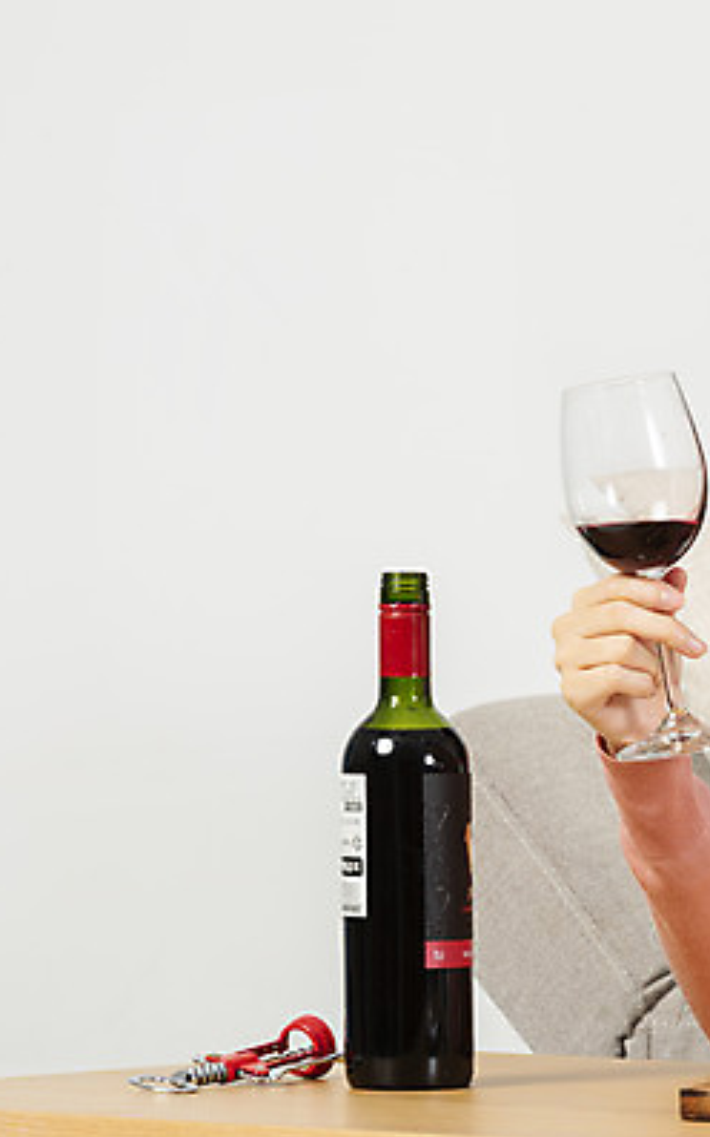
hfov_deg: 4.9
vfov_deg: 7.8
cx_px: 634
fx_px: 8331
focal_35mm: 269
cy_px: 570
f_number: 11
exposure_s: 1/125
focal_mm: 175
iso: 100
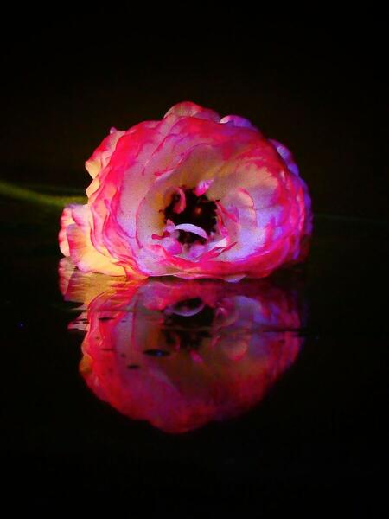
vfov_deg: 8.6
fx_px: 3431
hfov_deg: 6.5
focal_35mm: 229
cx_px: 194
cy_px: 260
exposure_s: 1/3.2
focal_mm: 41.1
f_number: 5.5
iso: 3200
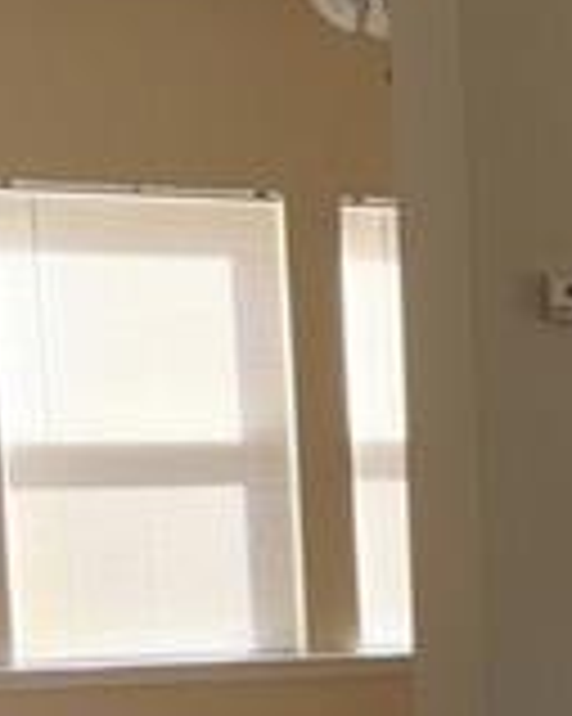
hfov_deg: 10.2
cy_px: 878
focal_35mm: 137
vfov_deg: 13.6
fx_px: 2902
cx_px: 1221
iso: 25
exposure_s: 1/40
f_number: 2.2
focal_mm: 4.15
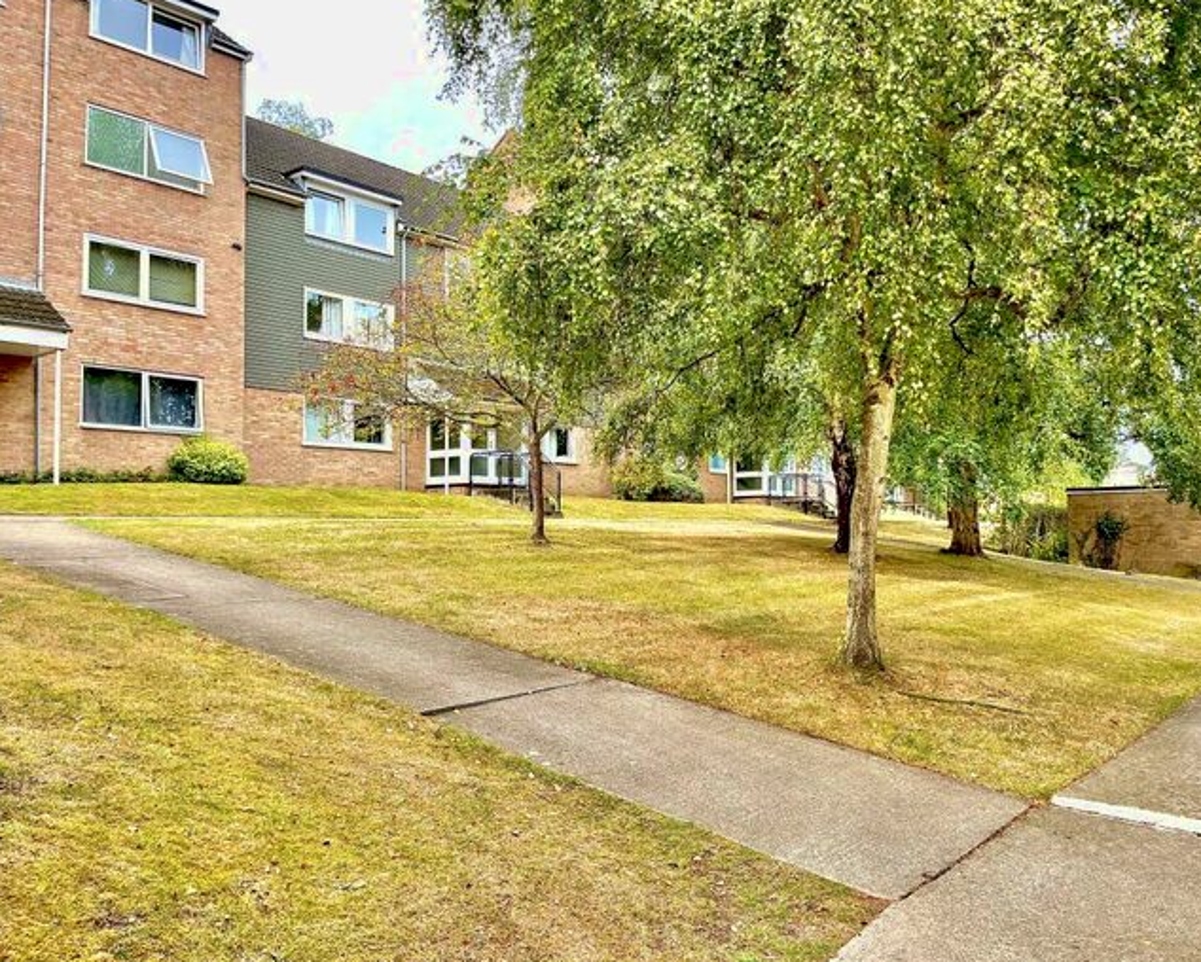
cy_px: 486
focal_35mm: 28
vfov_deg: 51.6
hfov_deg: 62.0
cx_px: 661
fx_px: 996
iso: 50
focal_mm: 5.1
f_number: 1.6
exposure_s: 1/437
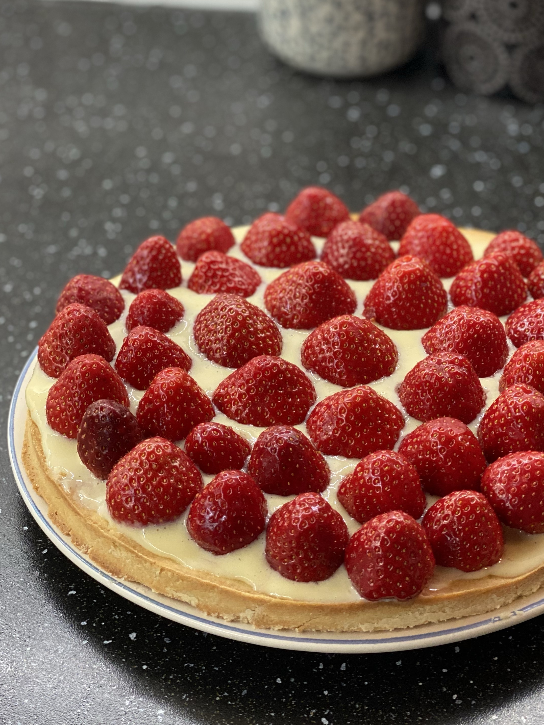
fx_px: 1530
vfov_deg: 26.6
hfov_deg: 20.1
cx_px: 335
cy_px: 301
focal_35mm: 73
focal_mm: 6
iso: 160
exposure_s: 1/33
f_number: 2
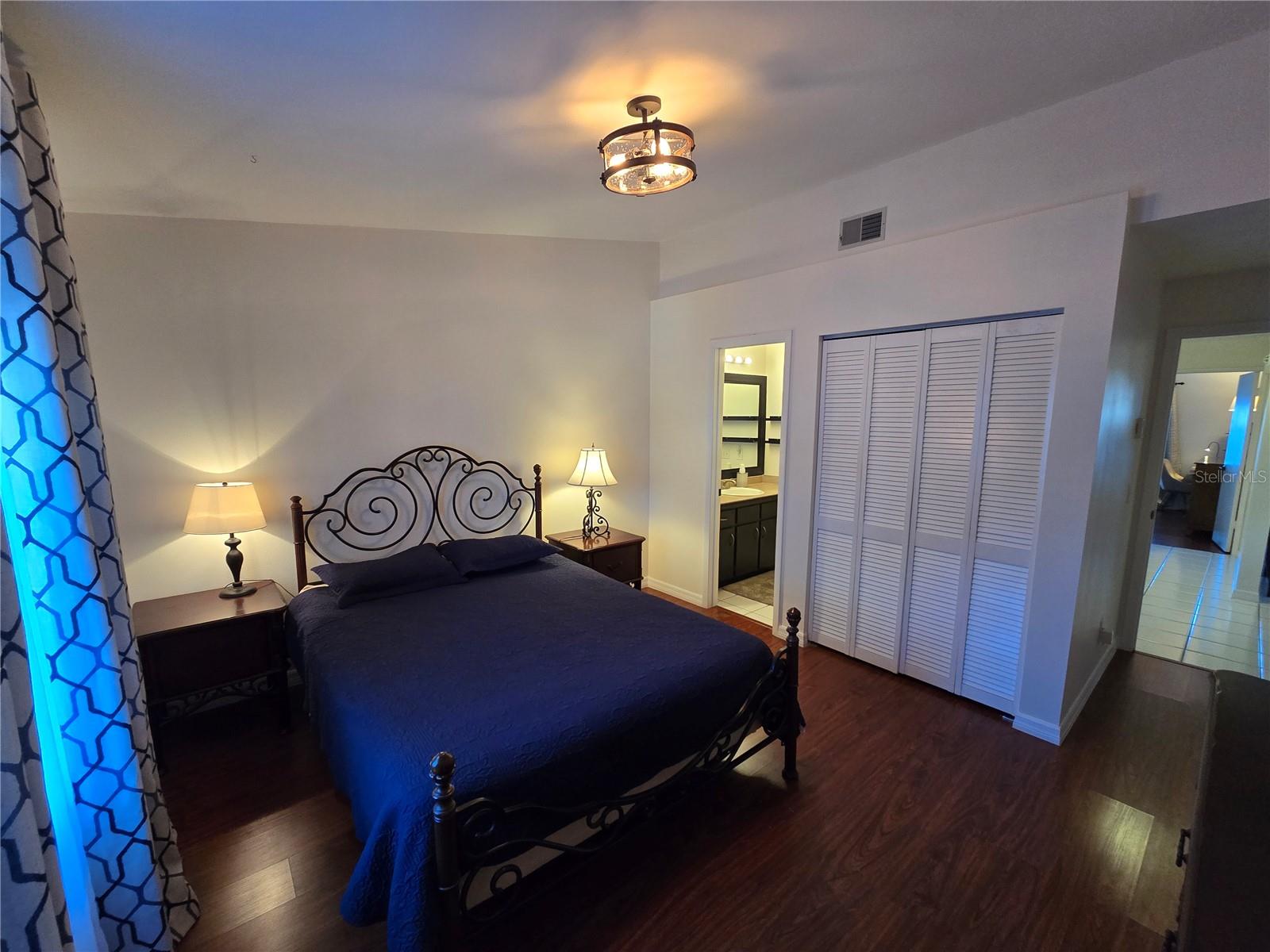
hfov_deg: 106.2
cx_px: 635
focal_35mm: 13
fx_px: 477
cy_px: 476
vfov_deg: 89.9
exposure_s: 1/60
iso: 250
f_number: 2.2
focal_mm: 2.2
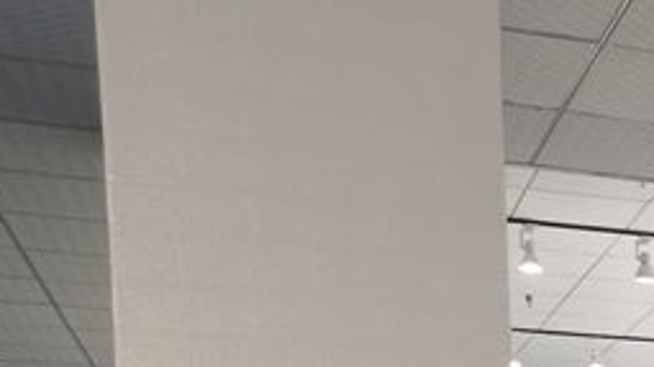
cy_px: 749
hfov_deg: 20.4
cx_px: 990
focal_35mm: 89
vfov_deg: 12.0
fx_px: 1542
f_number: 1.8
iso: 250
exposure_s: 1/50
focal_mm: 5.58
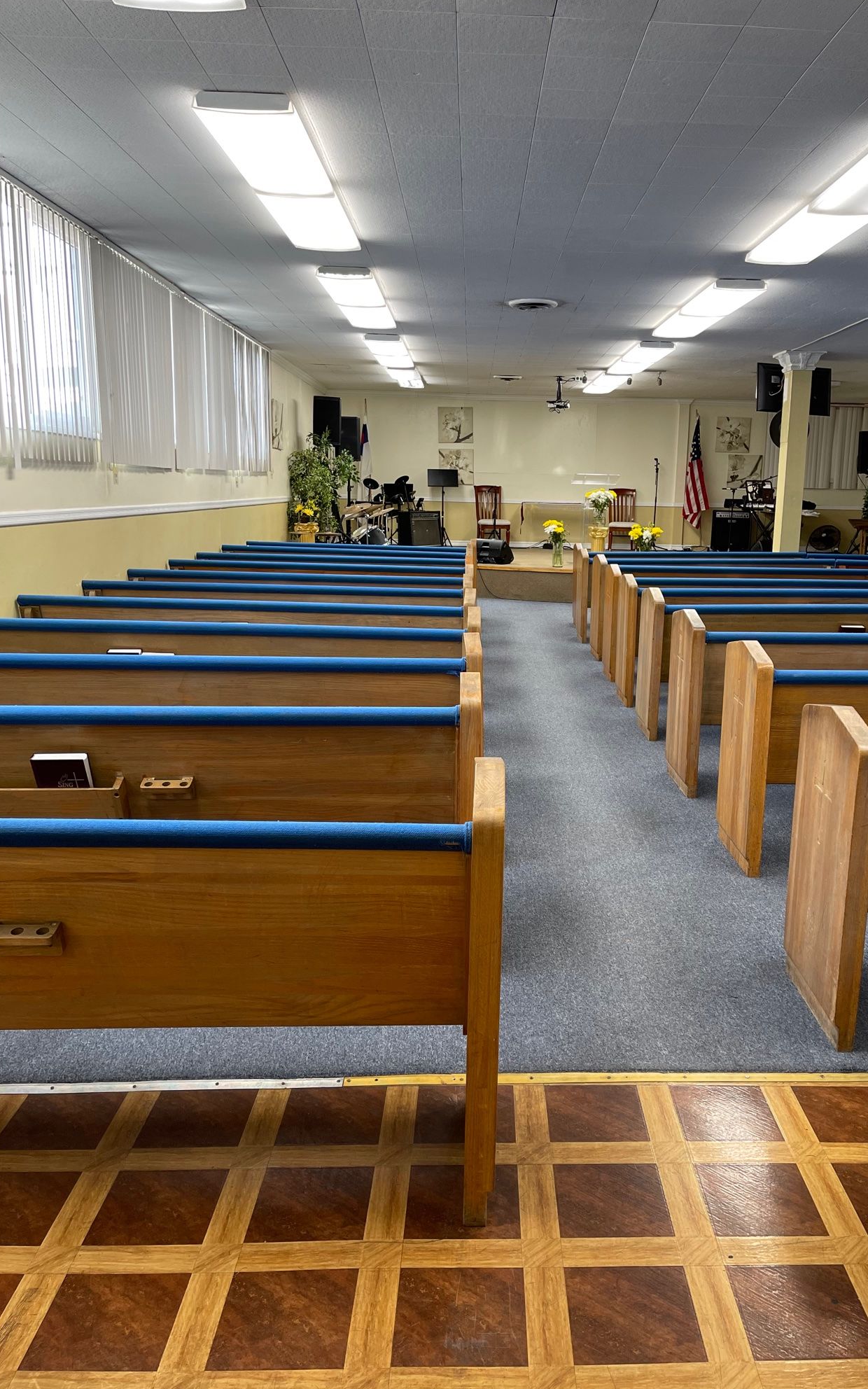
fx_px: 1060
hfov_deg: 44.3
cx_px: 524
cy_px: 688
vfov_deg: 66.5
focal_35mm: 28
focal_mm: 5.1
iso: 100
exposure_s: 1/120
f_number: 1.6
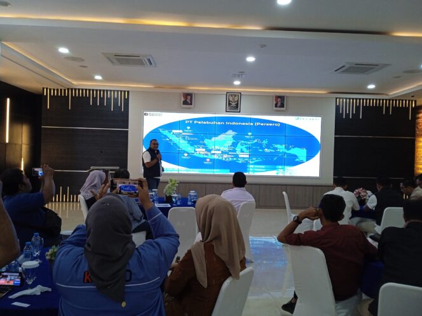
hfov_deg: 63.4
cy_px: 158
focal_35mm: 28
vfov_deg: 49.7
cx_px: 211
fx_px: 341
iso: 194
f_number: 2.2
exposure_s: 1/25
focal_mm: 3.43
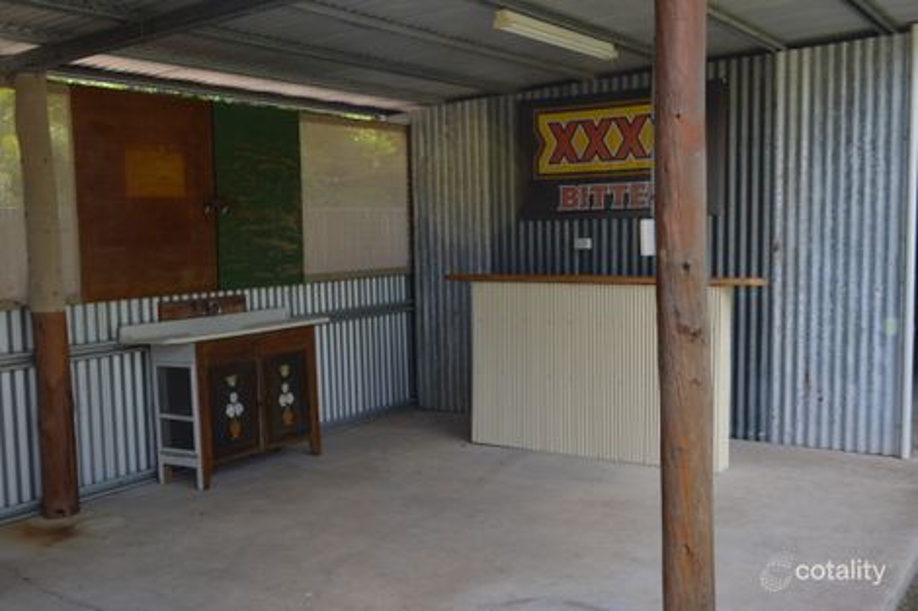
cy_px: 306
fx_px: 918
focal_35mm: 36
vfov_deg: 36.8
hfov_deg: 53.1
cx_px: 459
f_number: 6.3
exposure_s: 1/160
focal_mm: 24
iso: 200
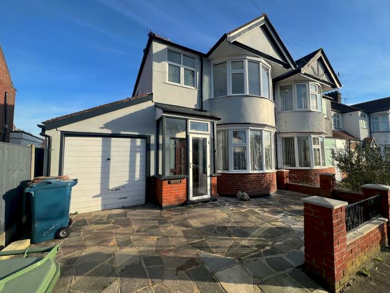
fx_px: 146
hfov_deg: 106.2
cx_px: 195
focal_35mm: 13
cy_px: 146
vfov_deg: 89.9
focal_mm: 1.57
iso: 32
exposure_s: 1/927
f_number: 1.8
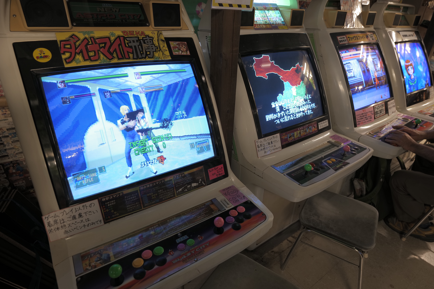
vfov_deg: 61.9
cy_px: 144
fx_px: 241
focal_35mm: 20
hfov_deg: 84.0
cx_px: 217
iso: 800
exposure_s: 1/25
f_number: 3.5
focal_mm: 20
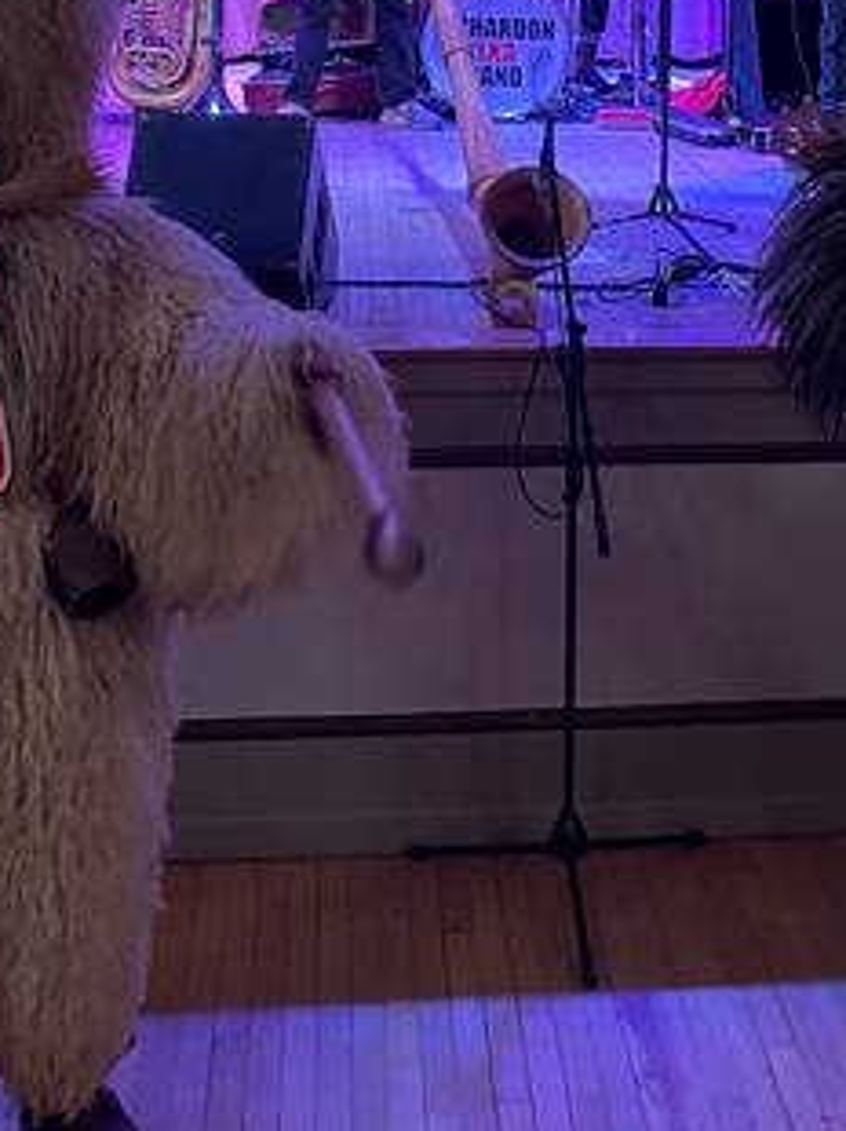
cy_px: 88
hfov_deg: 23.2
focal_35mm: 63
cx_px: 562
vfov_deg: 29.3
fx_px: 2056
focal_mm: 4.2
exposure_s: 1/30
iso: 500
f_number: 1.6
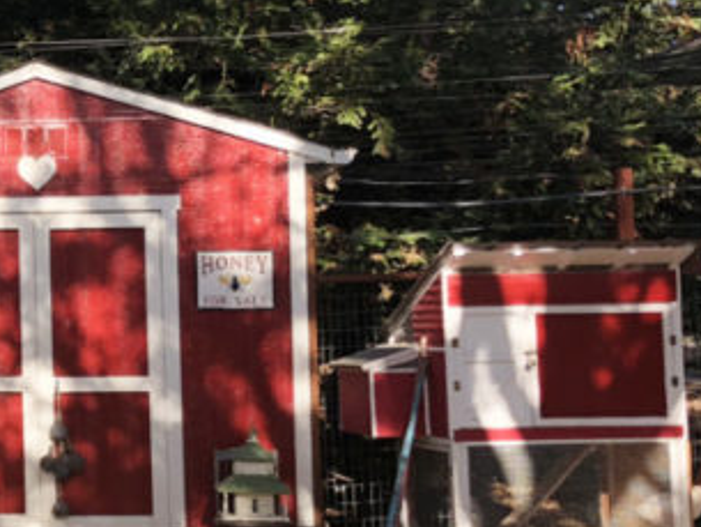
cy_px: 219
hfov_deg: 19.3
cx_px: -207
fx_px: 1904
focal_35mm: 94
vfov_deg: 15.7
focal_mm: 3.99
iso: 20
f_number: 1.8
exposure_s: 1/436
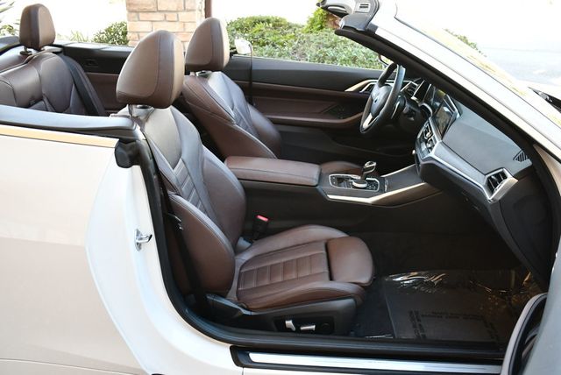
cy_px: 188
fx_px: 561
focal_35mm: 36
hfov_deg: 53.1
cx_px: 280
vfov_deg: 36.9
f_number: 3.5
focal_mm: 18
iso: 720
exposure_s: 1/250
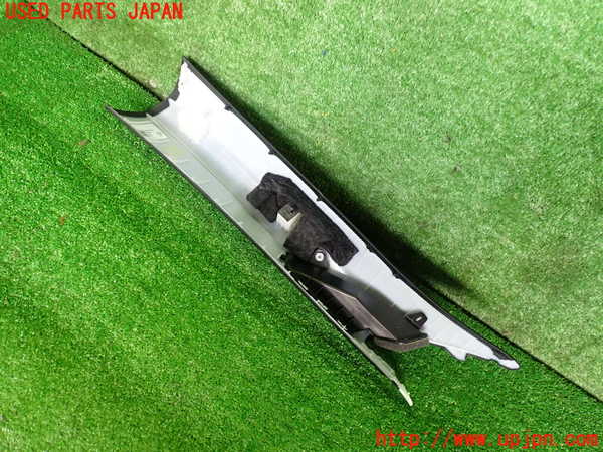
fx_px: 523
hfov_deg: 60.0
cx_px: 302
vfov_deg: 46.8
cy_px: 226
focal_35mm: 30
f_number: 2.3
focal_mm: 5.4
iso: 500
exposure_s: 1/30
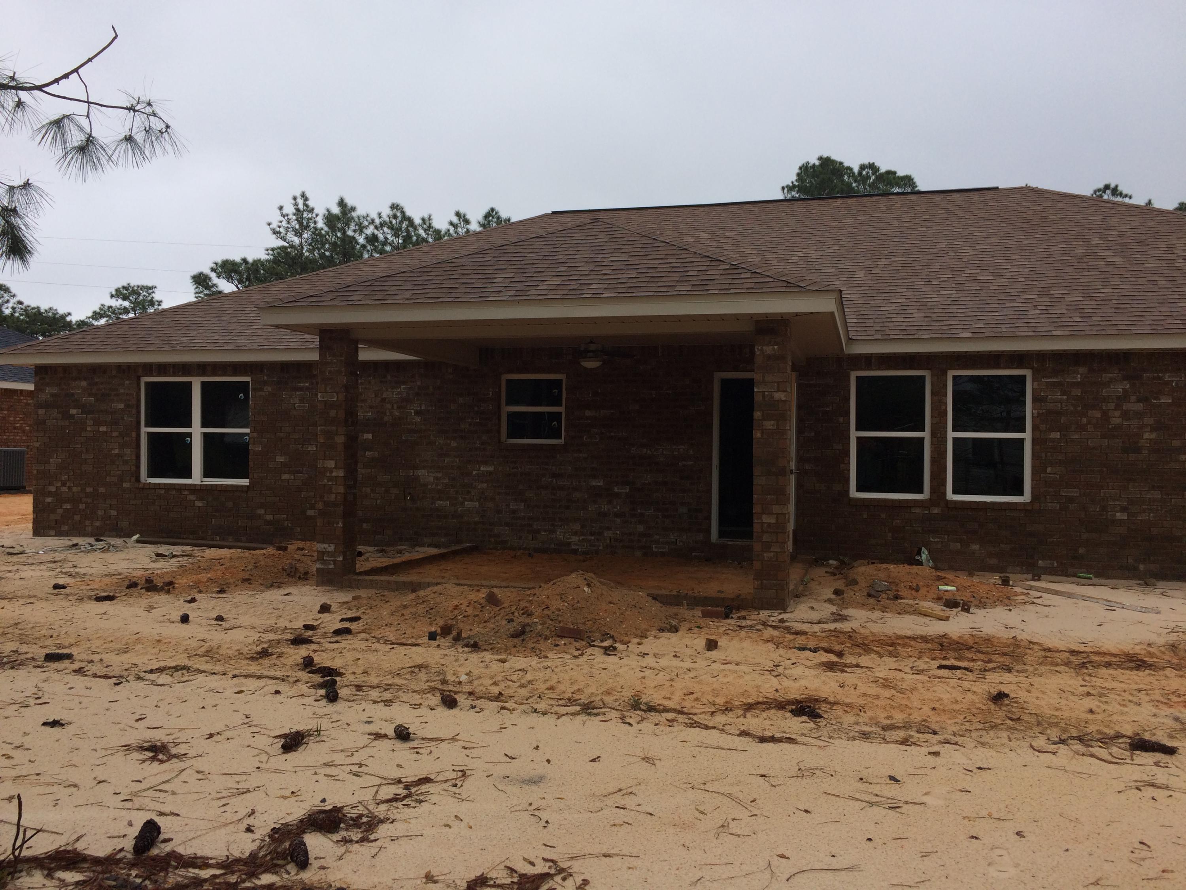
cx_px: 593
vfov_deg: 48.2
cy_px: 445
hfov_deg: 61.7
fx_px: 994
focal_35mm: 29
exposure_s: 1/1026
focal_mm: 4.15
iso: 32
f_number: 2.2
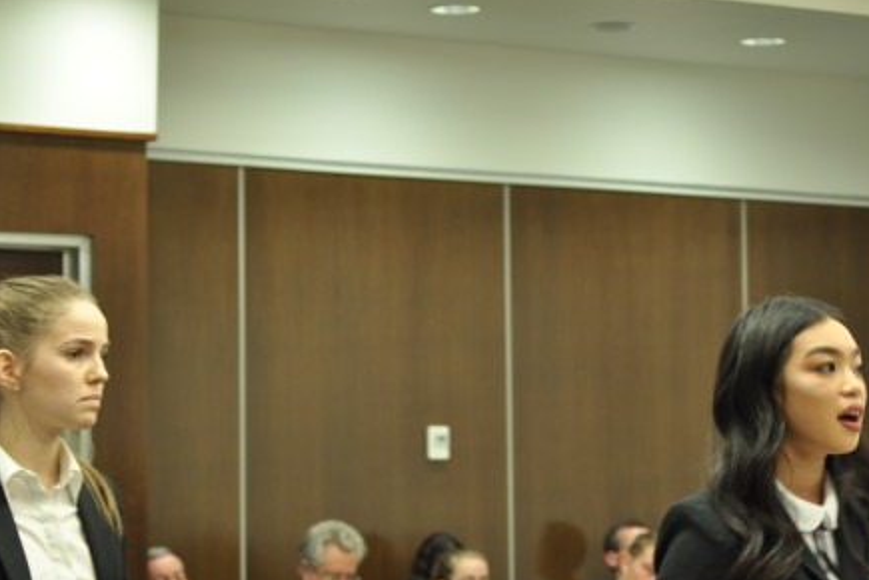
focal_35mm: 125
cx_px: 421
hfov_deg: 16.4
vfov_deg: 11.0
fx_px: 3017
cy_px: 316
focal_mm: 62
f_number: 4.5
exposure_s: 1/10
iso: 400
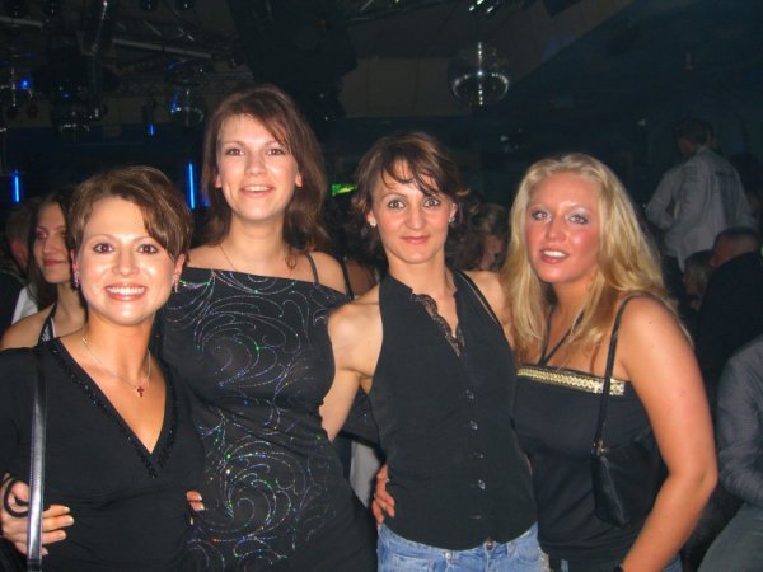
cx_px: 382
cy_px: 286
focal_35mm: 38
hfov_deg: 49.0
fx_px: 838
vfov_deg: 37.7
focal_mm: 7.9
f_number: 2.8
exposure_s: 1/60
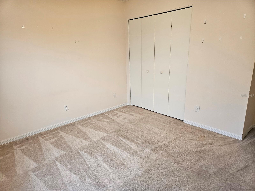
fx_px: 169
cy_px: 96
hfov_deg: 73.9
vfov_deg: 58.9
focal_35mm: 23
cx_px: 128
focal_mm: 5.4
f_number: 1.8
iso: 200
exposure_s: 1/120
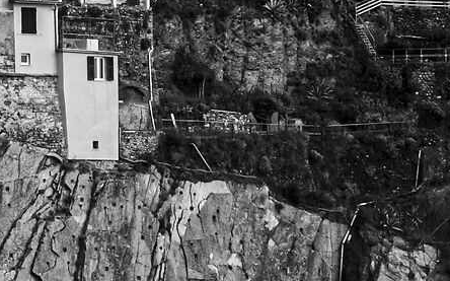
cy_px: 167
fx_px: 2366
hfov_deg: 10.8
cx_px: 94
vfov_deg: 6.8
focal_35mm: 193
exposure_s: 1/320
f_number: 11
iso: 400
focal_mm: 23
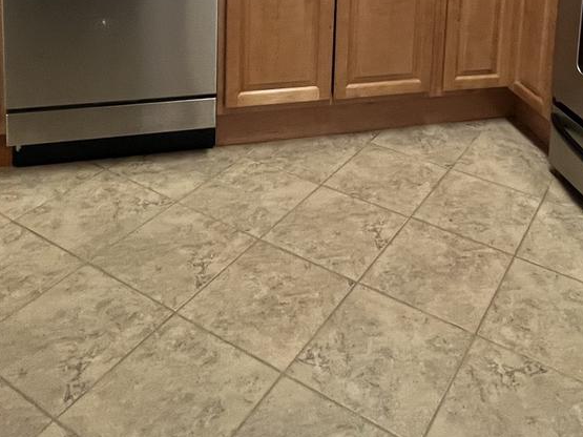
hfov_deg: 50.9
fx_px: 606
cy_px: -97
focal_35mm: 36
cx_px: 362
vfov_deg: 32.3
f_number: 1.8
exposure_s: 1/60
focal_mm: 1.57
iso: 320
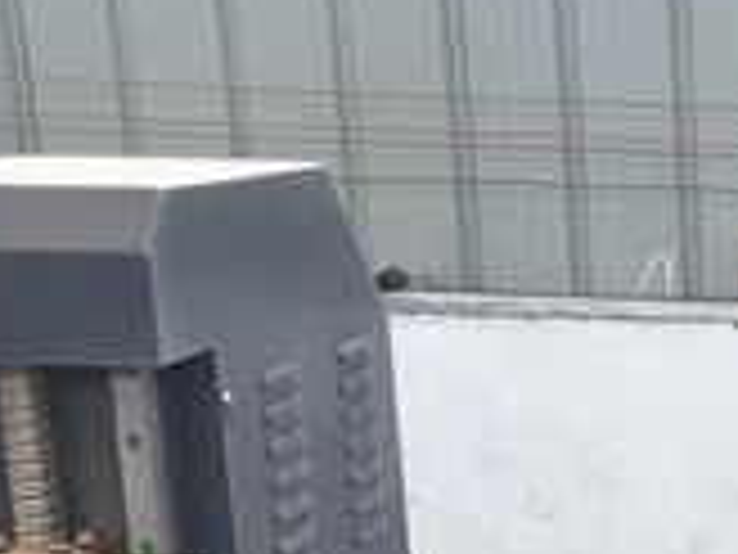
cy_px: 946
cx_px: 1094
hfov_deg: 16.0
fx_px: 2409
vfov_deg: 12.2
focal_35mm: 113
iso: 50
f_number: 2.2
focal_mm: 4.15
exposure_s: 1/120
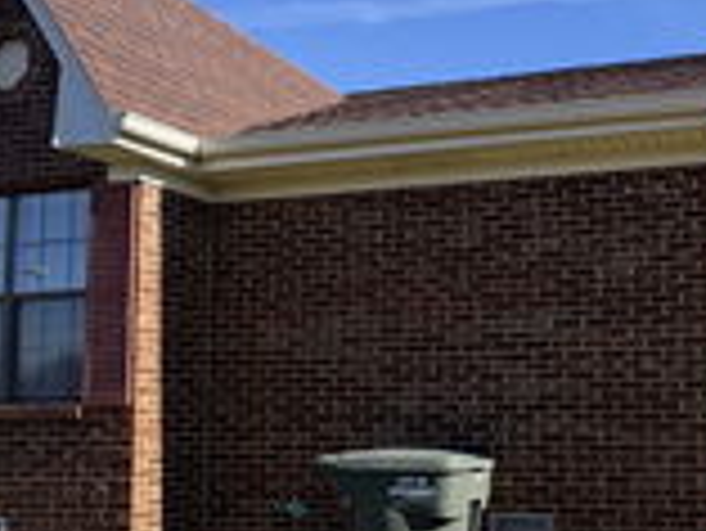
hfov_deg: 44.1
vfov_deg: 37.4
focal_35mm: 38
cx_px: 650
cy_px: 346
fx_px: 776
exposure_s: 1/796
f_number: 2.2
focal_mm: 2.22
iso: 64
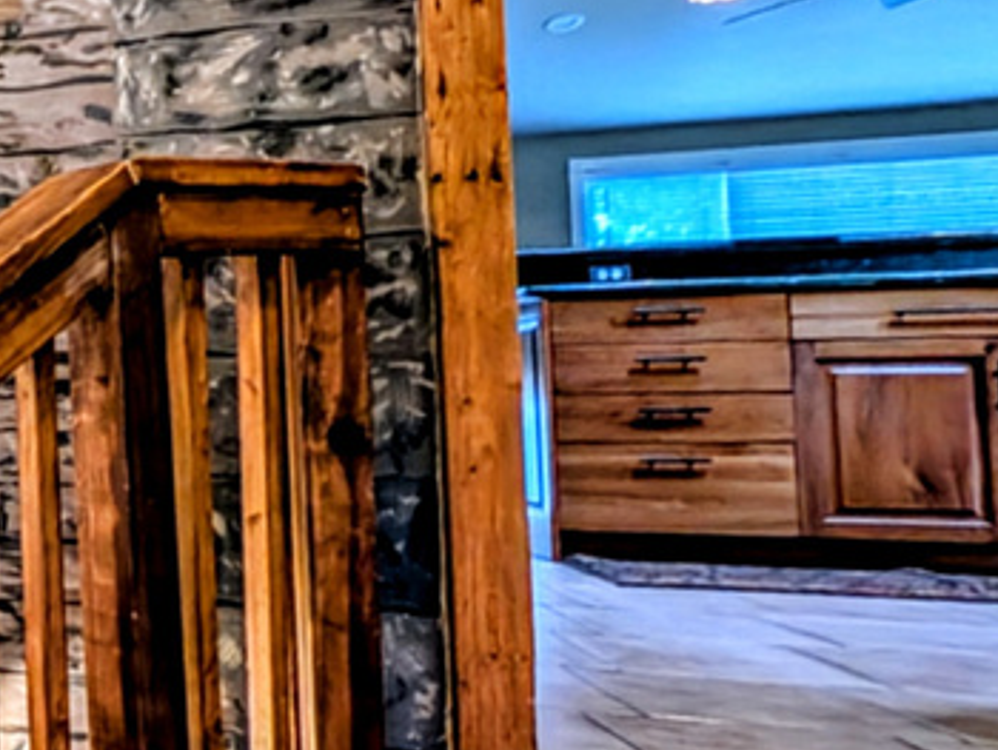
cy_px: 345
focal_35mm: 35
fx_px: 1010
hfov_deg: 31.1
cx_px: -451
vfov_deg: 40.7
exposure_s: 1/30
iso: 167
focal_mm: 2.23
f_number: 1.95
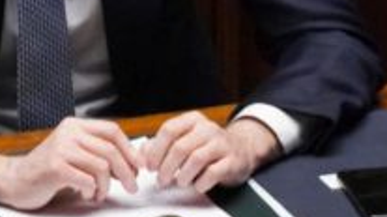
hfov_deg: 1.0
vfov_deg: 0.6
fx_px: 21674
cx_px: 39
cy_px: -165
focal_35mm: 2114
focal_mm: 400
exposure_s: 1/160
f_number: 5.6
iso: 12800
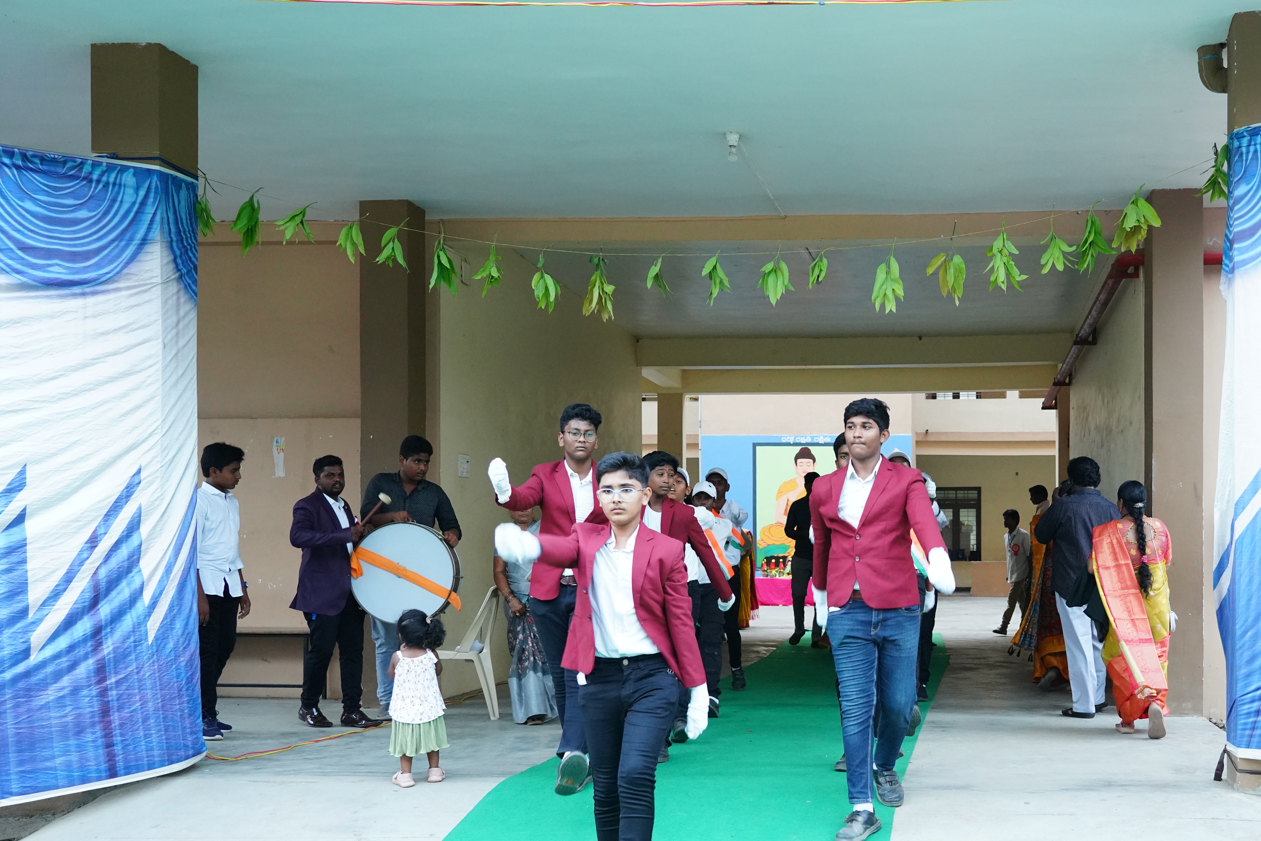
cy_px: 552
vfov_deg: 33.2
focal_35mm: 40
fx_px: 1401
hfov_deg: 47.6
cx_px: 852
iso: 3200
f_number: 4
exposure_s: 1/125
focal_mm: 29
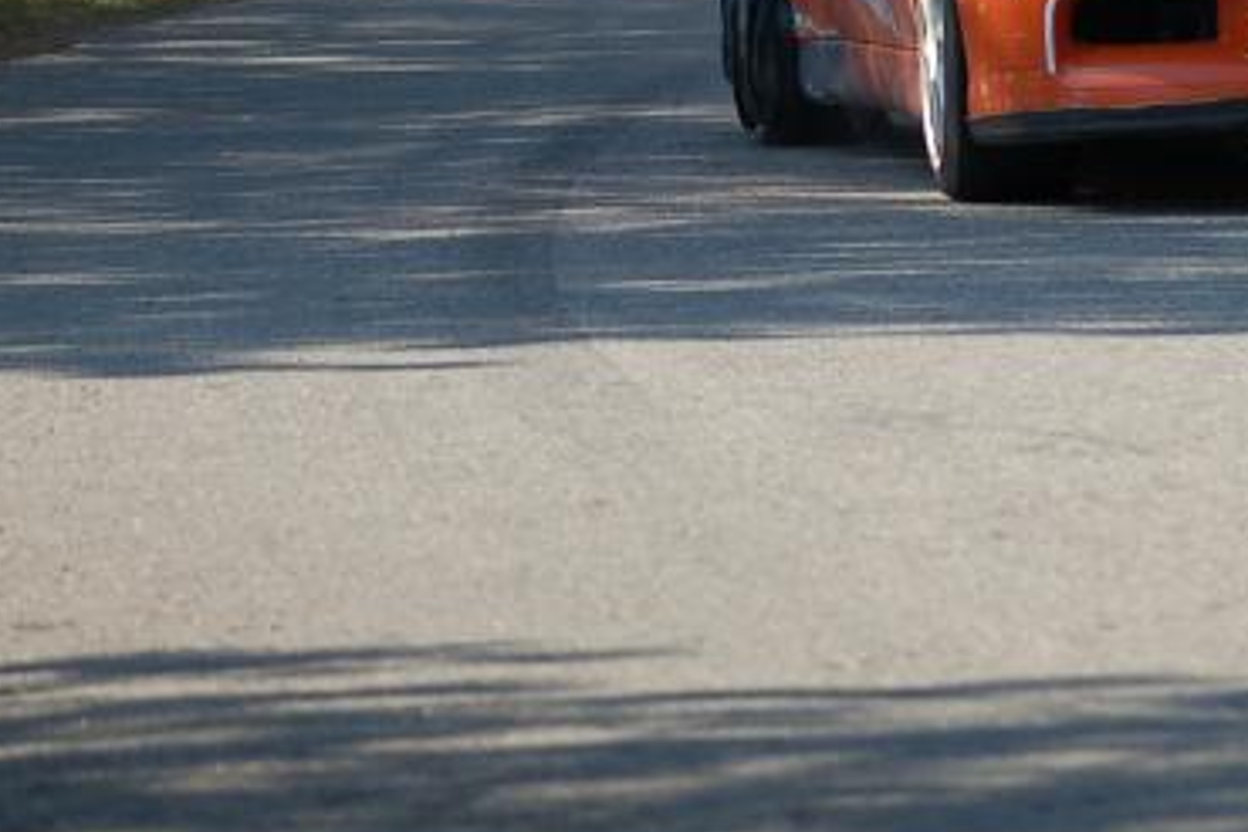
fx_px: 11820
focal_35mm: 341
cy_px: -198
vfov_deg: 4.0
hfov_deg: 6.0
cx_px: 1272
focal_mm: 82
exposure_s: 1/1000
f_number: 4.5
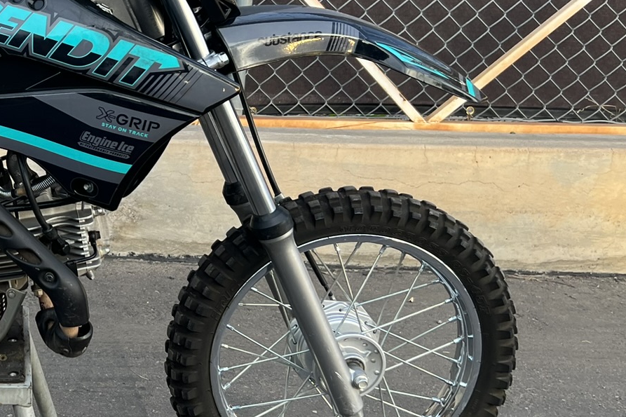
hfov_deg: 29.9
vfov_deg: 21.8
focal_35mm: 62
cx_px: -15
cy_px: 144
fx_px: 1078
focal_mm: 5.7
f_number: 1.5
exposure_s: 1/121
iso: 40
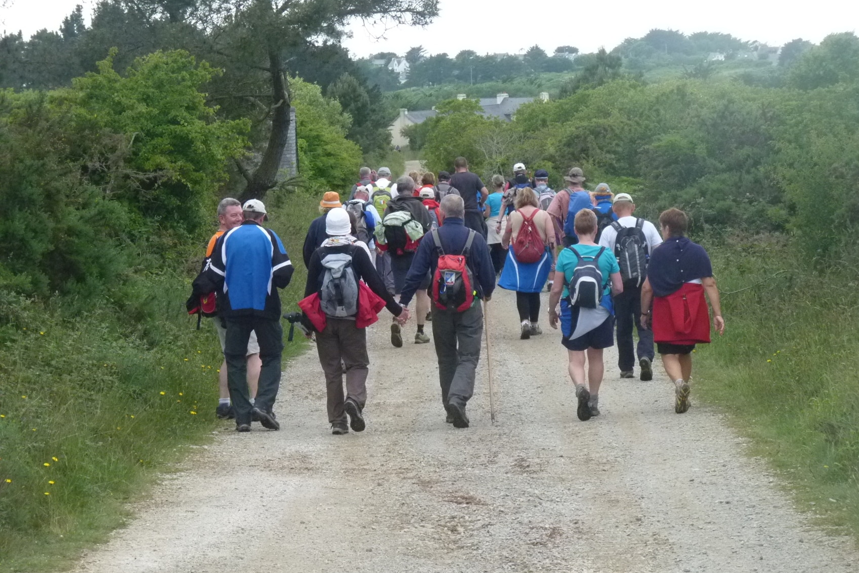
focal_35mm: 140
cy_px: 303
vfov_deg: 9.8
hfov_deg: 14.7
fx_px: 3341
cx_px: 431
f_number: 3.6
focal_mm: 23.7
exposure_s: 1/1000
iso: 400
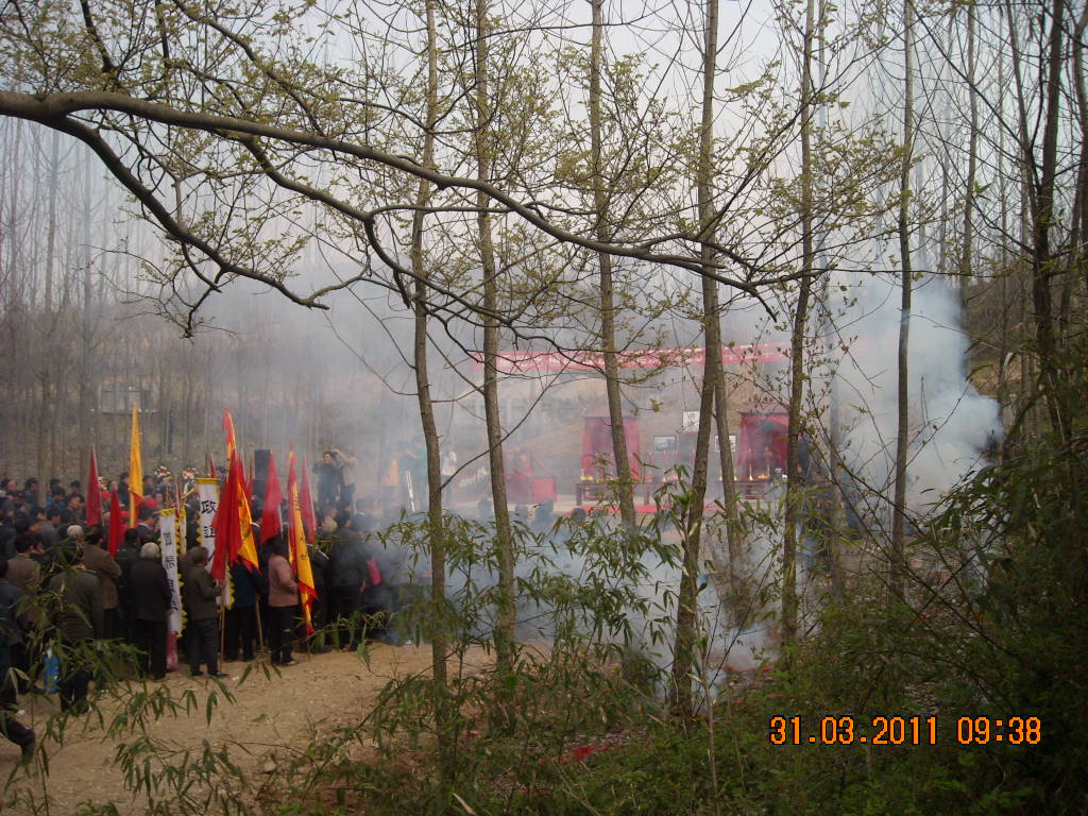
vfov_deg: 40.7
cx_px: 544
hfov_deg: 52.6
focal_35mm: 35
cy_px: 408
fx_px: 1100
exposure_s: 1/192
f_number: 5.6
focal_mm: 5.7
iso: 64
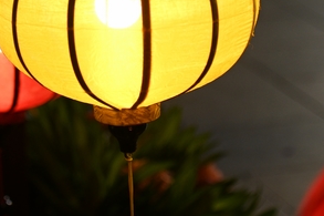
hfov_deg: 8.8
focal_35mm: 233
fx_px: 2096
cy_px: -21
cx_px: 145
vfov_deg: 5.9
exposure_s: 1/200
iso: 1000
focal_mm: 105
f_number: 4
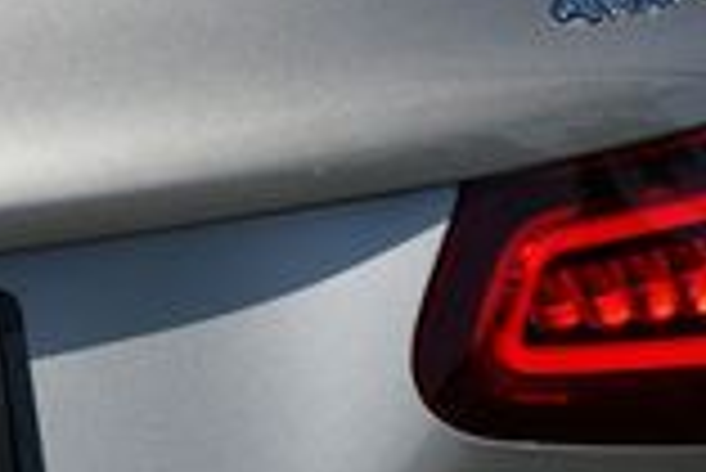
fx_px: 4809
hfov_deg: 8.1
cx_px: -585
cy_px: 360
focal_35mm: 245
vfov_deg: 5.6
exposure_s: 1/500
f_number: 11
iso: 100
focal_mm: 30
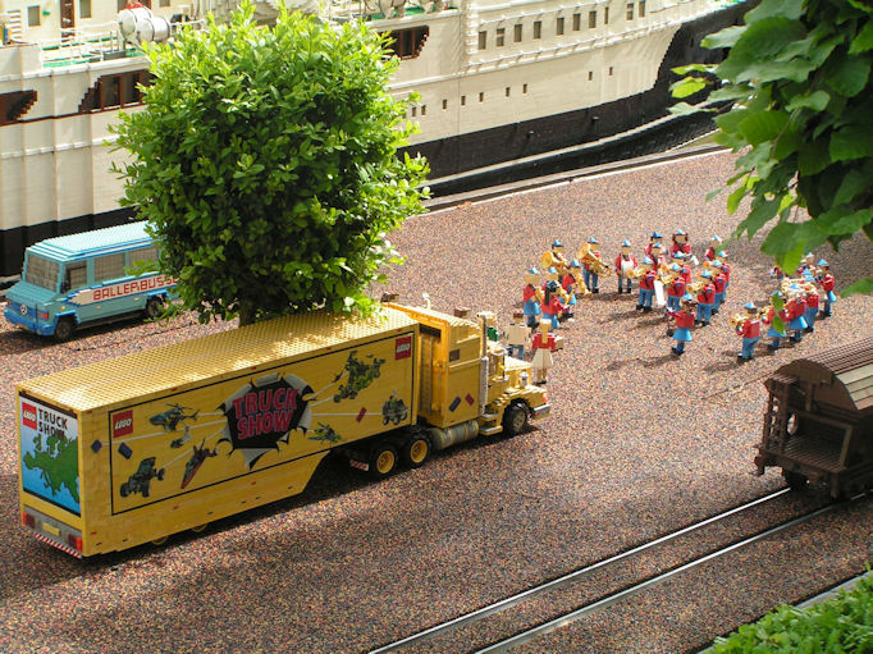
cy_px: 327
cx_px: 436
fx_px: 2143
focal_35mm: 85
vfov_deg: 17.4
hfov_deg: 23.0
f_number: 4.5
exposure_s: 1/100
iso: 50
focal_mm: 14.1
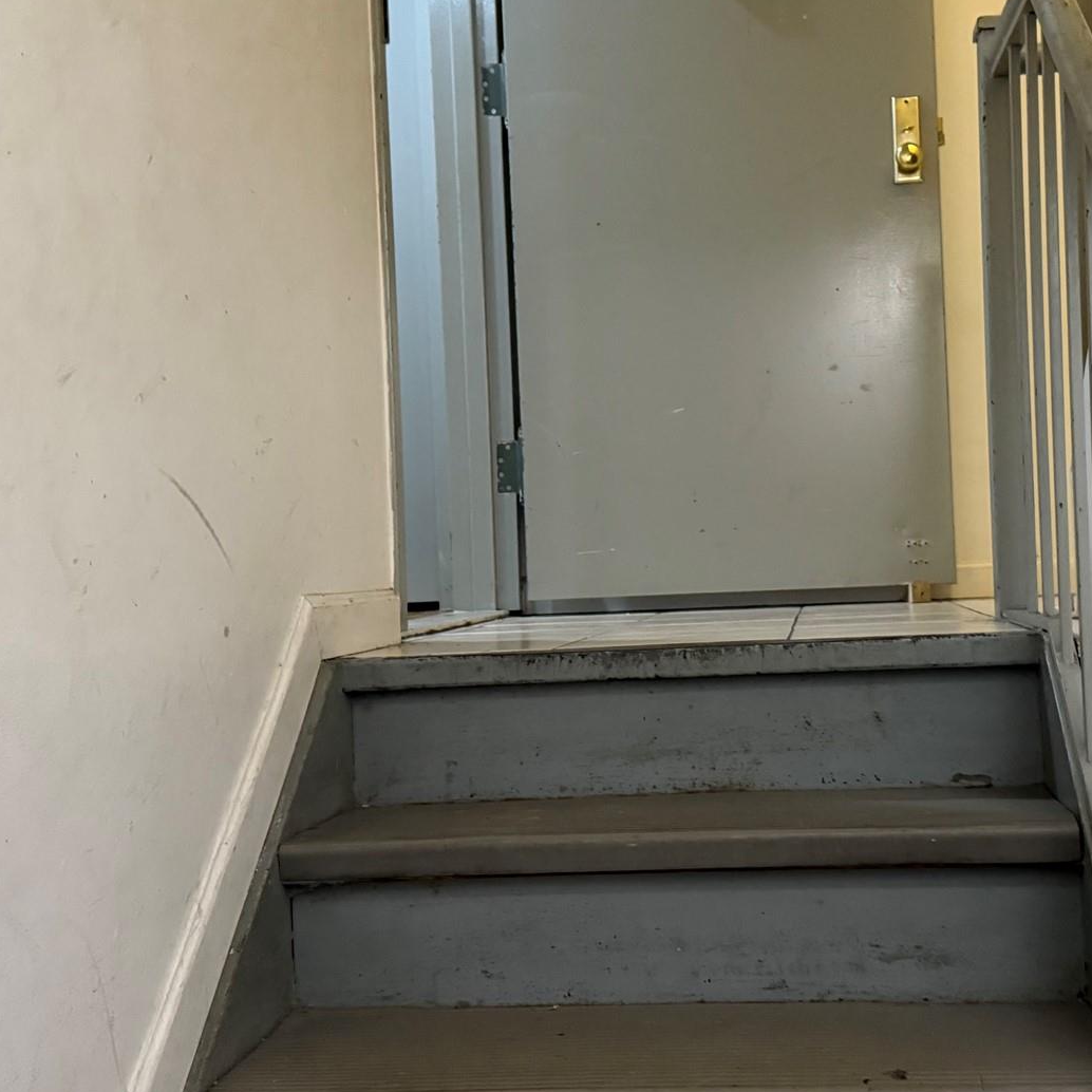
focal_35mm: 42
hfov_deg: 39.7
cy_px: 497
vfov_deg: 40.0
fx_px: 1499
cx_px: 689
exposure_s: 1/40
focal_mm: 6.76
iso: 800
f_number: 1.78
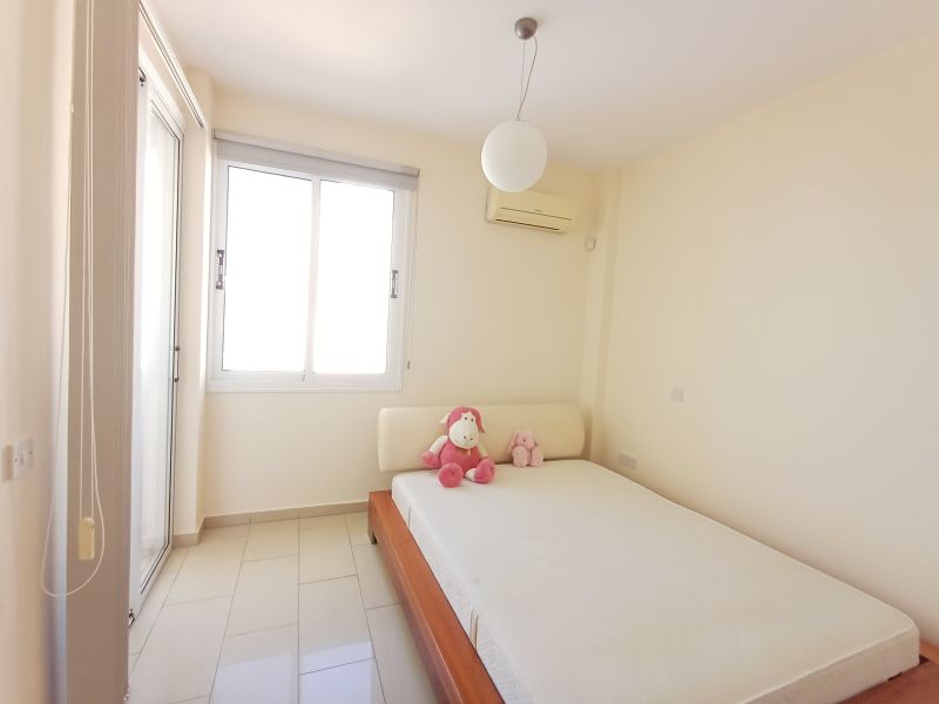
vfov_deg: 78.1
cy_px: 352
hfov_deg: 94.5
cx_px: 470
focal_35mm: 16
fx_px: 434
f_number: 2.2
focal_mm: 1.64
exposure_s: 1/50
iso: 50
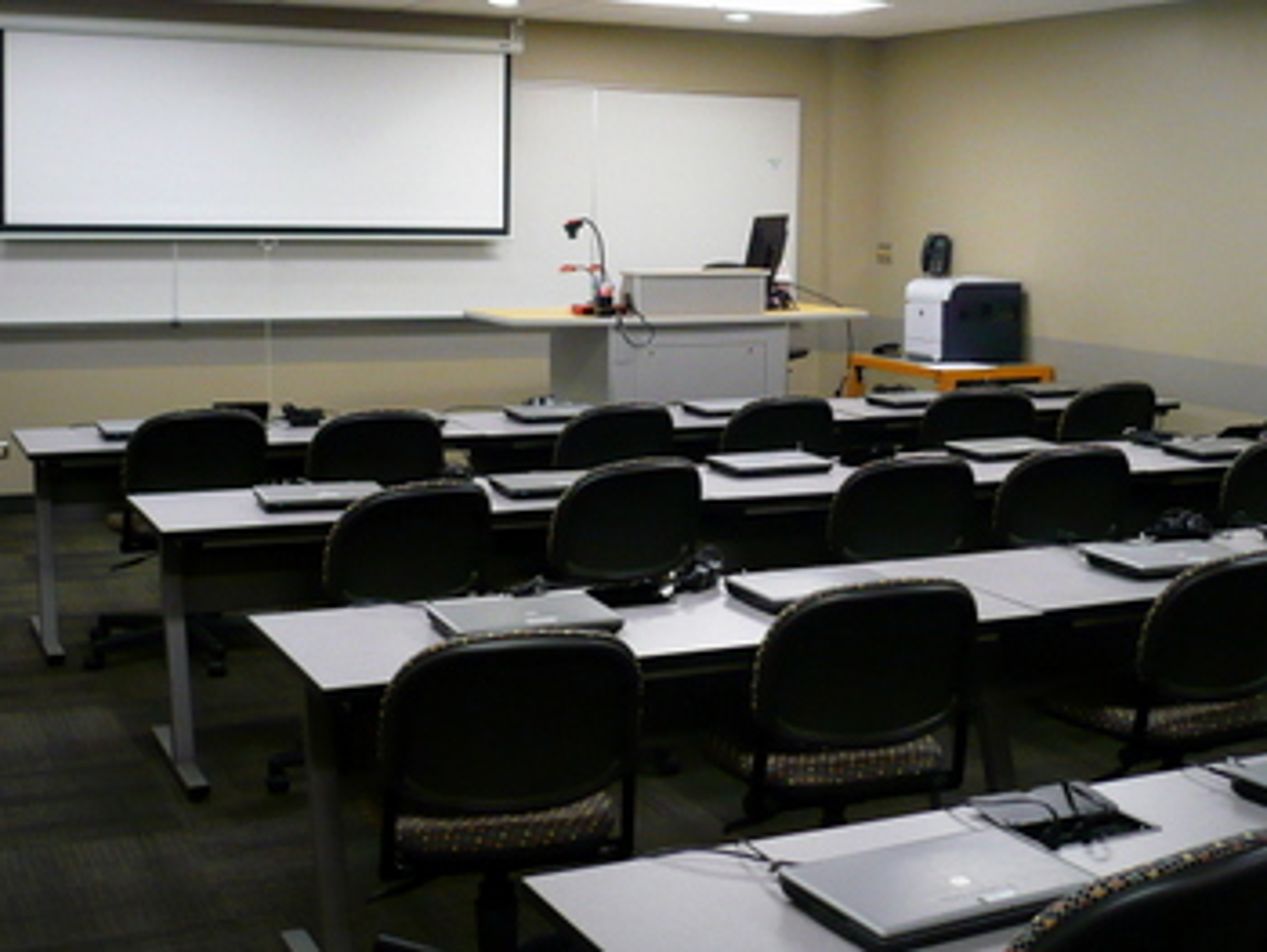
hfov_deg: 39.4
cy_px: 340
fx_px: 1758
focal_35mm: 48
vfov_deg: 30.1
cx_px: 771
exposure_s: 1/25
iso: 200
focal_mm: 5.8
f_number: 2.8
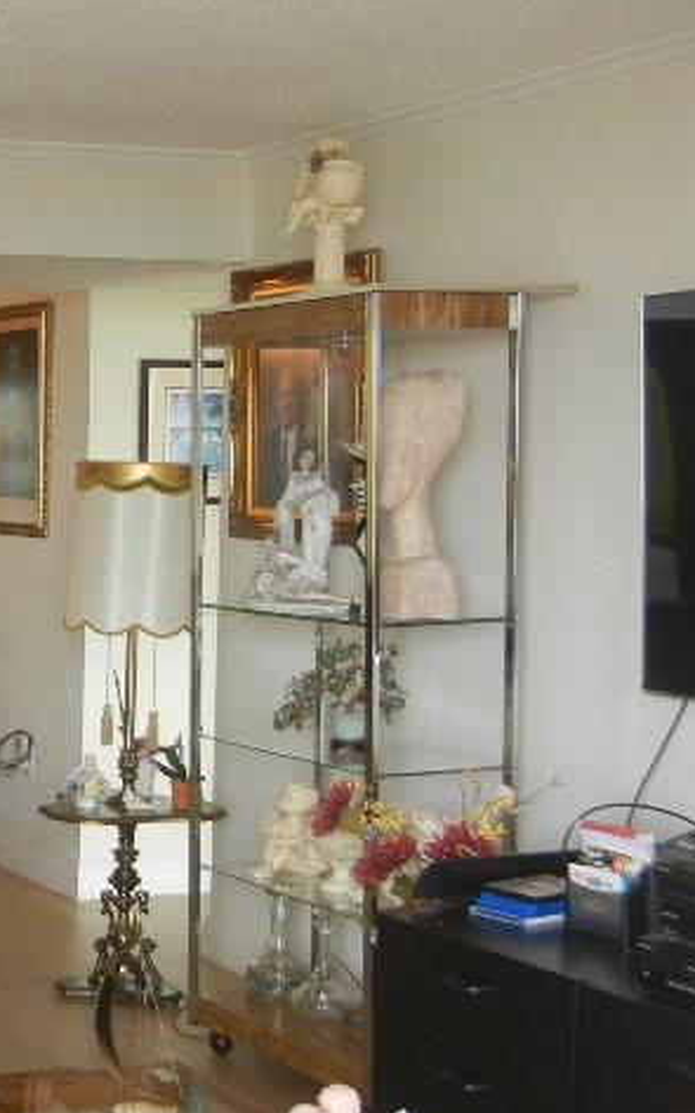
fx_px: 2091
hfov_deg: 17.4
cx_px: -273
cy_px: 670
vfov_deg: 29.7
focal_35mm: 69
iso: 195
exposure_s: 1/30
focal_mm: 5.4
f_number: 3.5
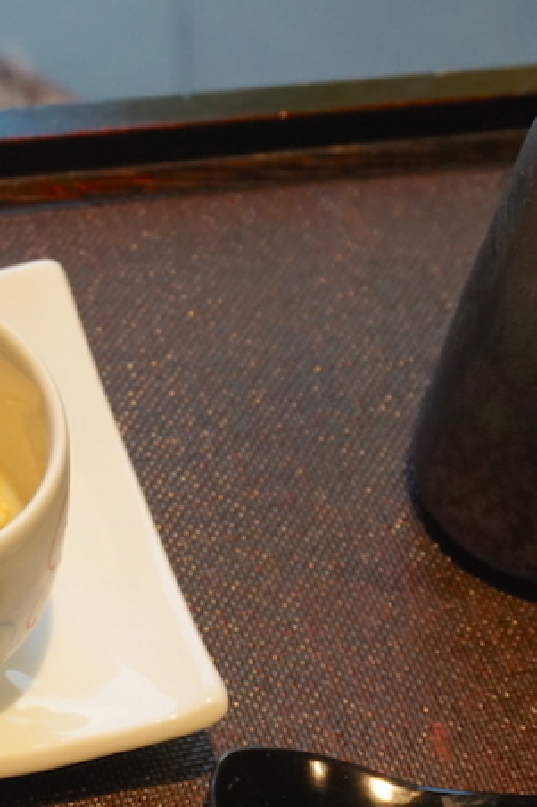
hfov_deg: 13.4
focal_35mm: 102
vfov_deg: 20.0
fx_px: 2284
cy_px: 478
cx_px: 123
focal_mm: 30
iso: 800
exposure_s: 1/60
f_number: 5
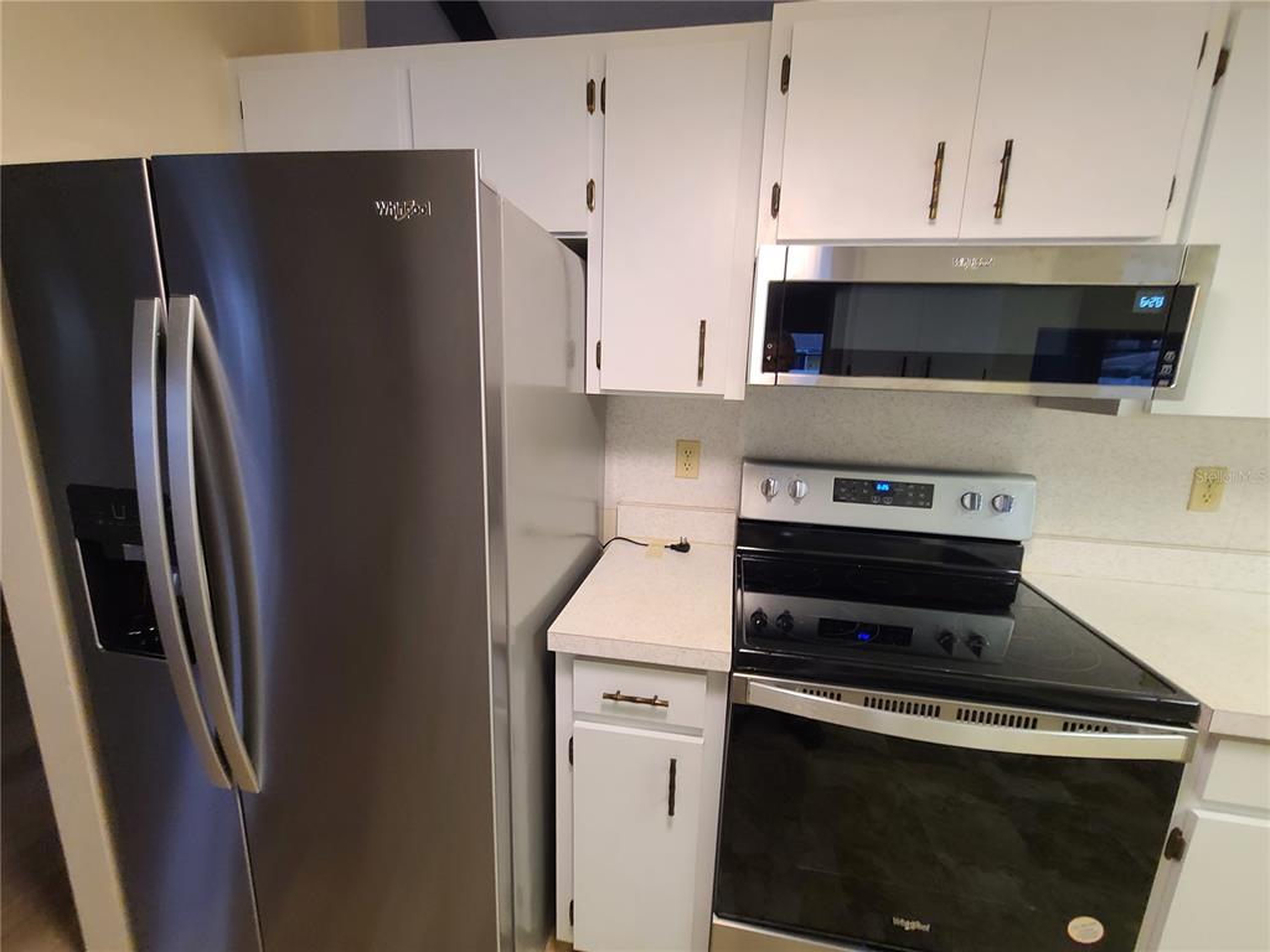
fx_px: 477
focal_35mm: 13
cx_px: 635
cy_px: 476
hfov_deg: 106.2
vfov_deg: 89.9
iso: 320
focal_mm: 2.2
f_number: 2.2
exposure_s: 1/30
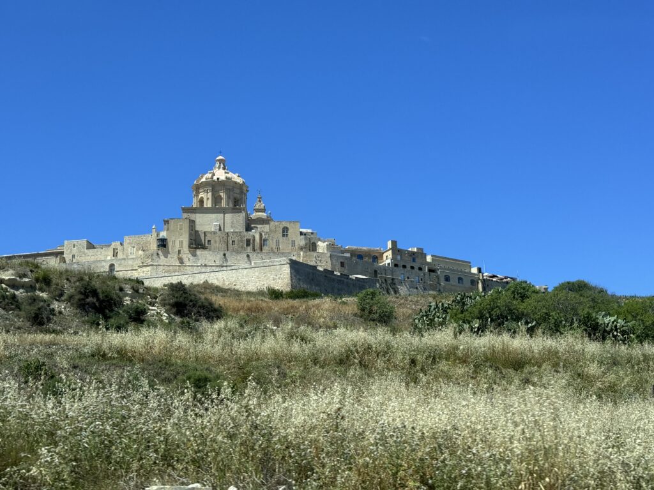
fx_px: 907
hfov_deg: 39.7
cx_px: 327
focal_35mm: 48
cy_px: 245
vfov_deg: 30.3
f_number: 1.78
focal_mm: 6.76
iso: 64
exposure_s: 1/802
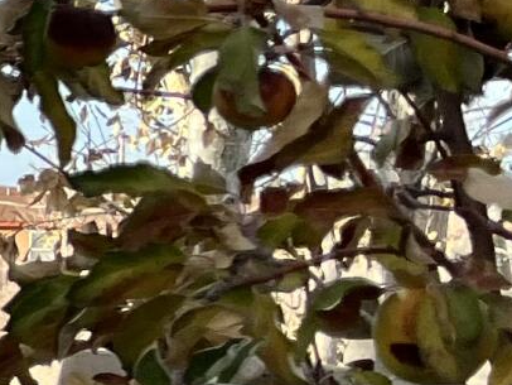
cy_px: 343
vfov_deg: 7.7
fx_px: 2842
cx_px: -1324
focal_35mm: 192
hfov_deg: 7.9
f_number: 1.6
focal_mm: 5.1
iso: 50
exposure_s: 1/1279
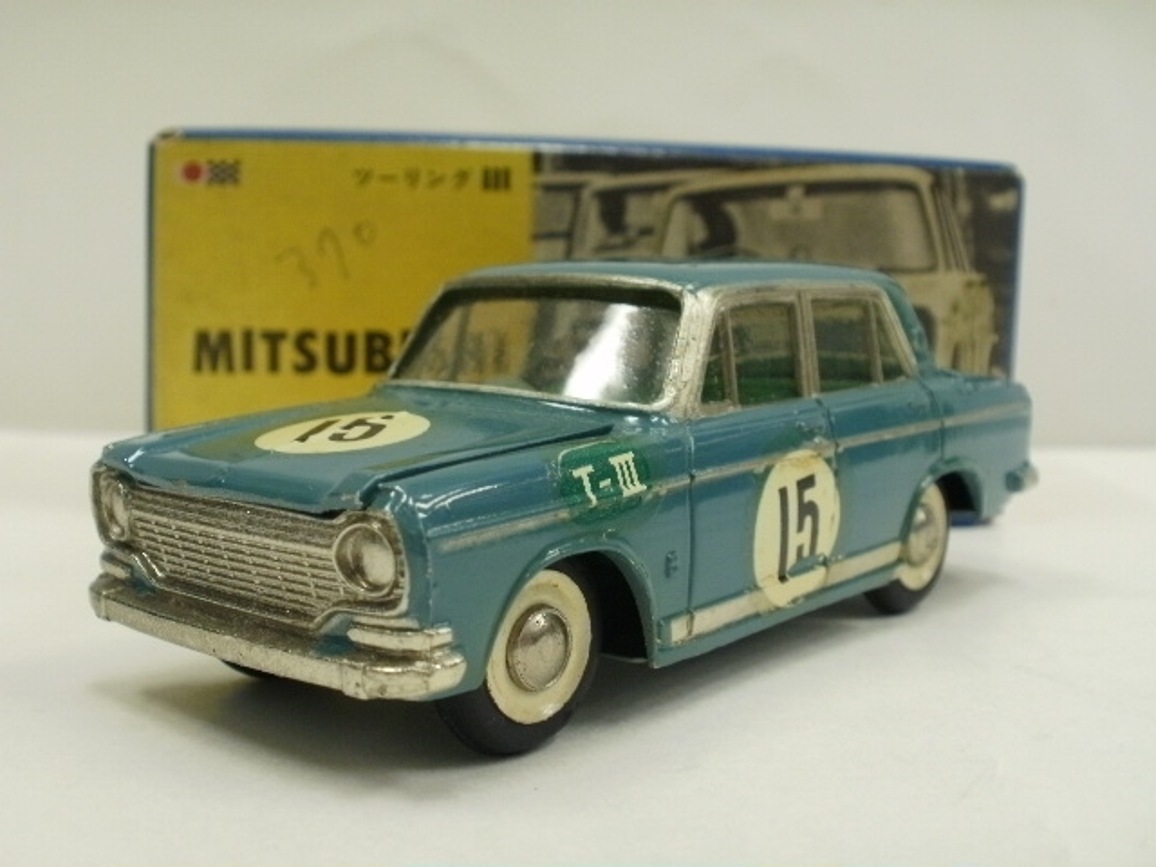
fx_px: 1469
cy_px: 434
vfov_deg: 32.9
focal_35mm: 44
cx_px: 578
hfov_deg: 42.9
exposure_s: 1/15
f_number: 4
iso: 125
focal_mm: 7.7
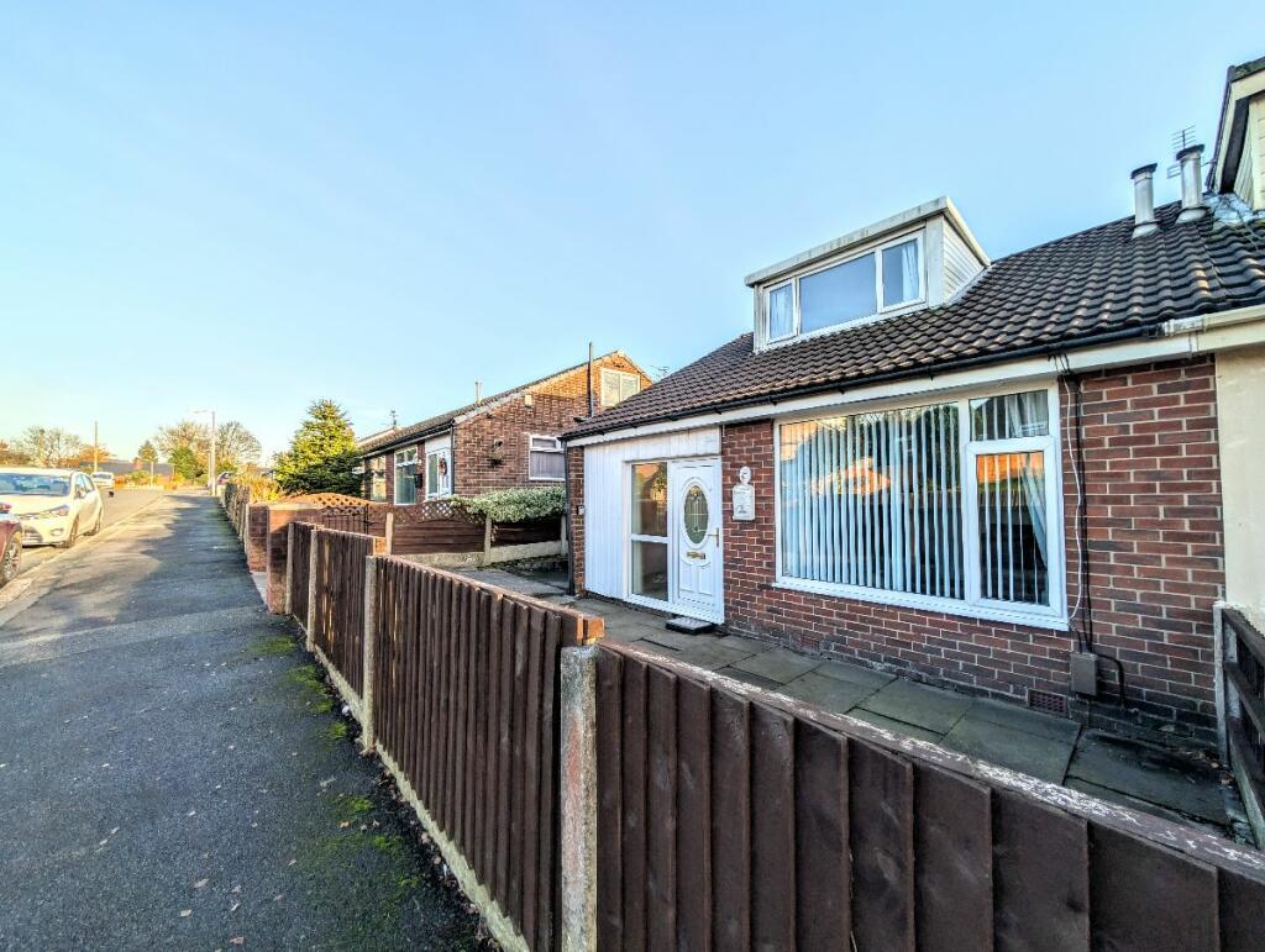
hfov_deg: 110.5
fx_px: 439
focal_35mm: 12
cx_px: 632
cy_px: 476
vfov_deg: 94.6
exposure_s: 1/899
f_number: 1.7
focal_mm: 2.02
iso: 54
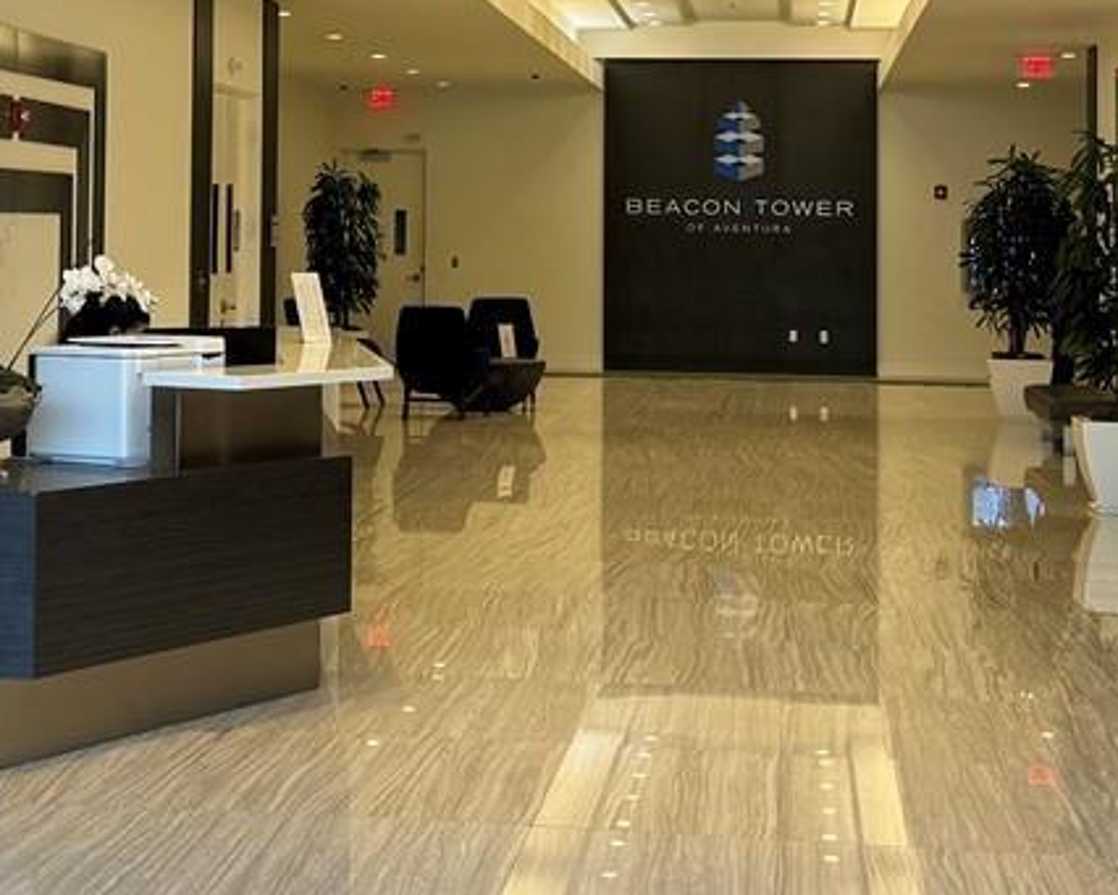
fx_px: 2912
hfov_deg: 21.5
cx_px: 273
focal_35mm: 88
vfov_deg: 17.3
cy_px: 121
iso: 80
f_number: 1.78
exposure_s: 1/120
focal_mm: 6.76
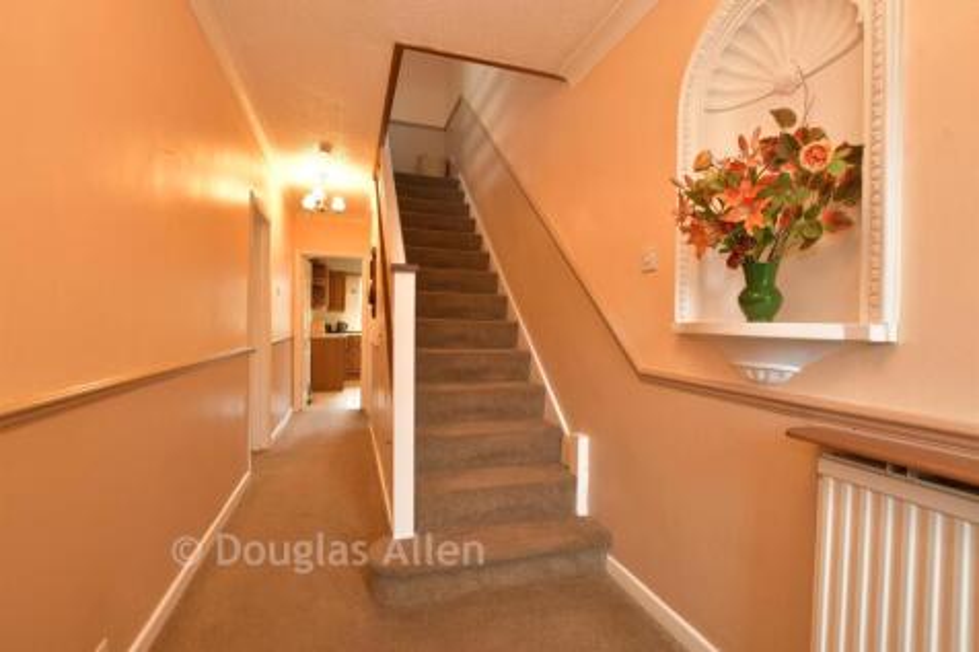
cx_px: 490
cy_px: 326
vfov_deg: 77.3
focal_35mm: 15
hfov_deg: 100.4
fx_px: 408
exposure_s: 1
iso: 125
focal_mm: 10
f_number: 8
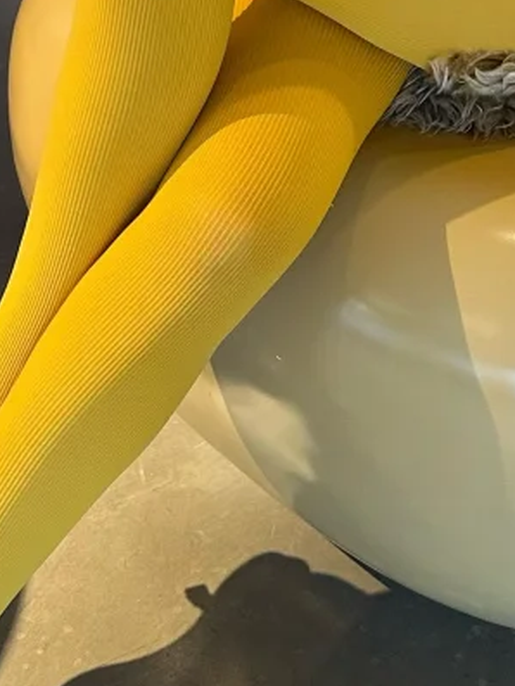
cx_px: 399
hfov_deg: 16.9
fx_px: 1725
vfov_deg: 21.1
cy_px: -123
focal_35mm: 87
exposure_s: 1/50
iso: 250
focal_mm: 6.86
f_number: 1.78
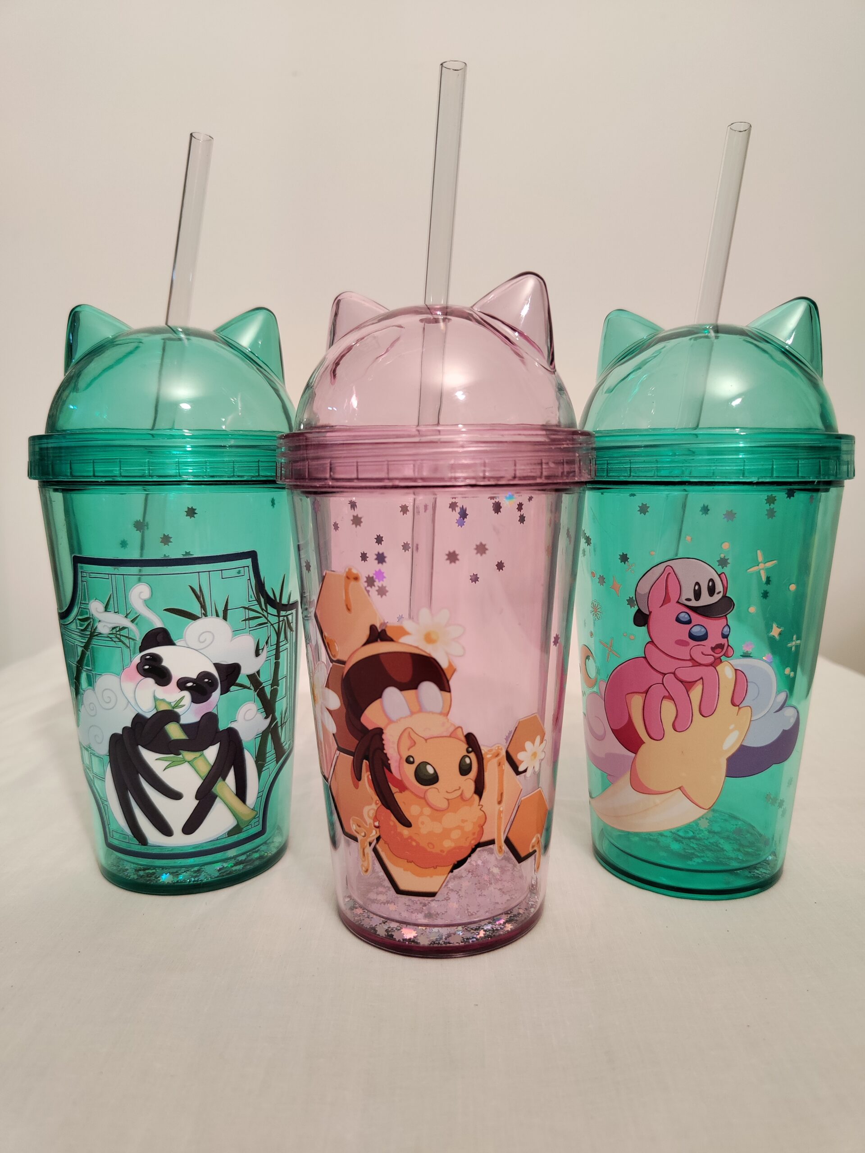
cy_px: 576
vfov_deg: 71.6
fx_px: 800
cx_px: 432
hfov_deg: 56.8
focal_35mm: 24
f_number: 1.88
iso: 167
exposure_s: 1/100
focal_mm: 5.59
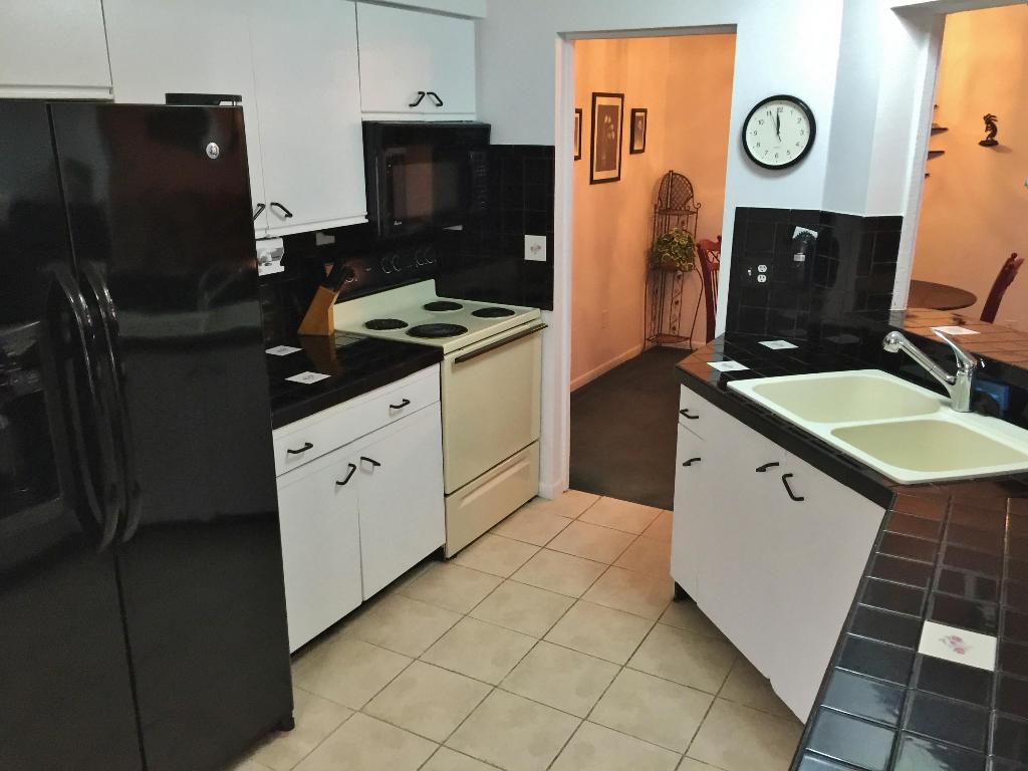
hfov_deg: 61.7
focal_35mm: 29
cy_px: 386
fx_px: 861
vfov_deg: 48.2
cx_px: 514
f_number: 2.2
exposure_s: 1/15
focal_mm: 4.15
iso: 125
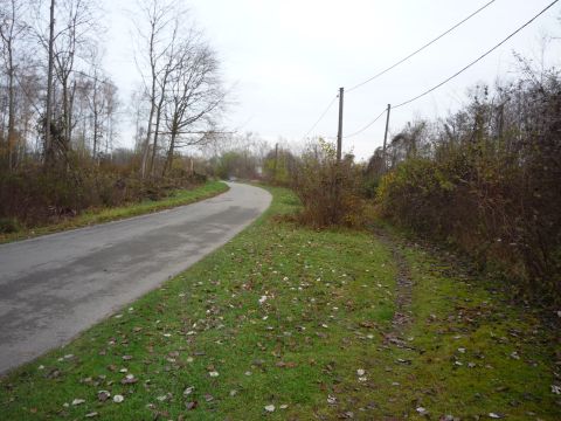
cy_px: 210
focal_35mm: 32
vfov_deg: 44.2
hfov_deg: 56.8
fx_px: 519
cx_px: 280
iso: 100
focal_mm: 5.2
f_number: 4
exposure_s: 1/200
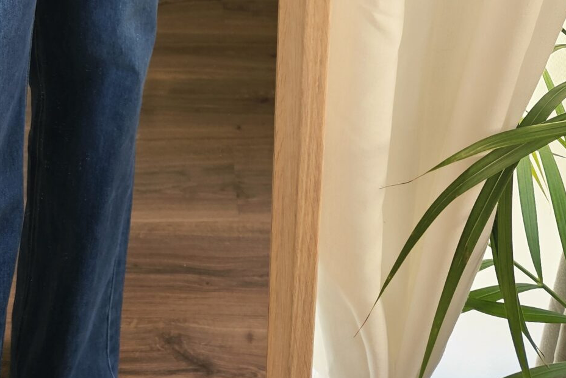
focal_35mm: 66
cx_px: 145
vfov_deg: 16.0
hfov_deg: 30.0
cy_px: -382
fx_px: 1038
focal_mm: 6.3
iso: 100
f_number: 1.7
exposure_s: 1/100
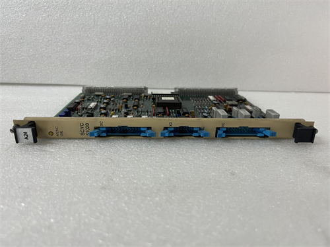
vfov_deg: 53.1
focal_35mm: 26
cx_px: 165
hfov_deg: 67.3
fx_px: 248
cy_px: 124
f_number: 1.6
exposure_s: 1/50
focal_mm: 5.1
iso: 80
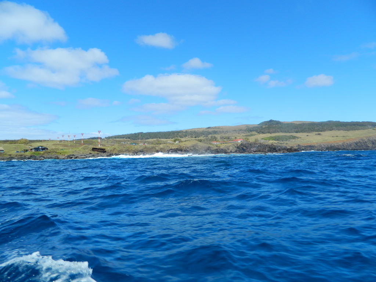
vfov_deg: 54.9
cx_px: 188
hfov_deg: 69.4
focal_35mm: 25
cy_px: 141
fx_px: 272
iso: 80
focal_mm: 4.5
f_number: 8.7
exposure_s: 1/125
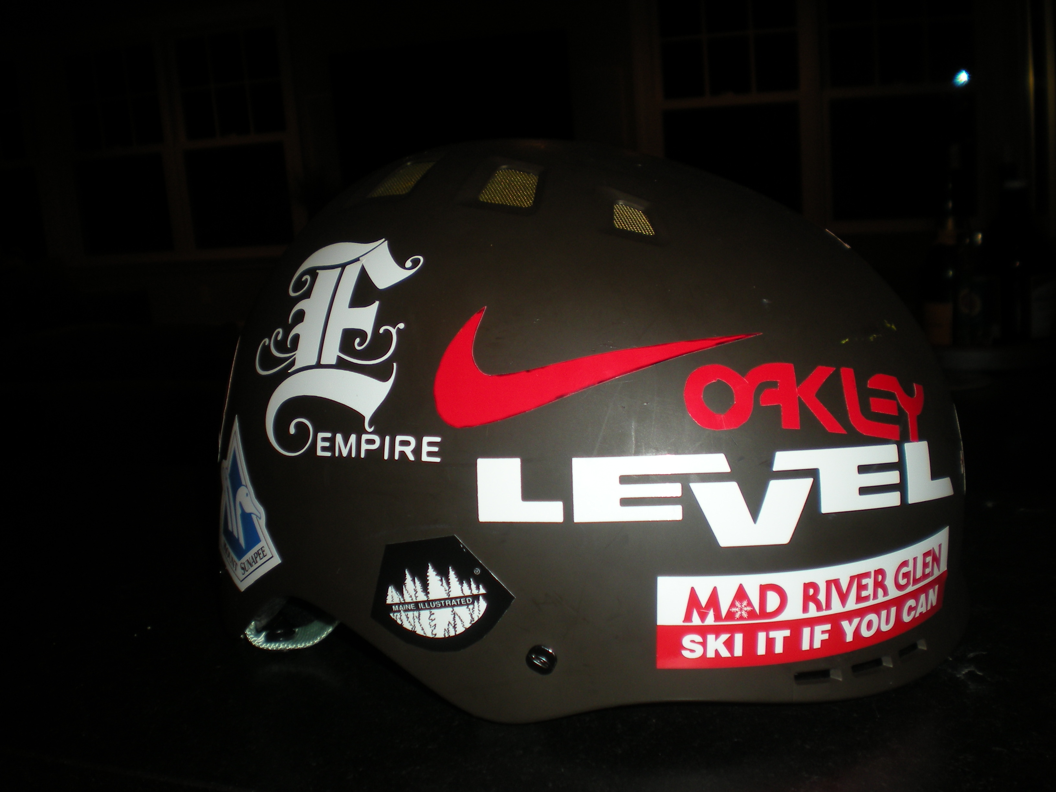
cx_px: 528
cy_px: 396
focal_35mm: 38
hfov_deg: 49.0
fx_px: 1159
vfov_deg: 37.7
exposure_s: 1/60
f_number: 3.1
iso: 64
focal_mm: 6.3
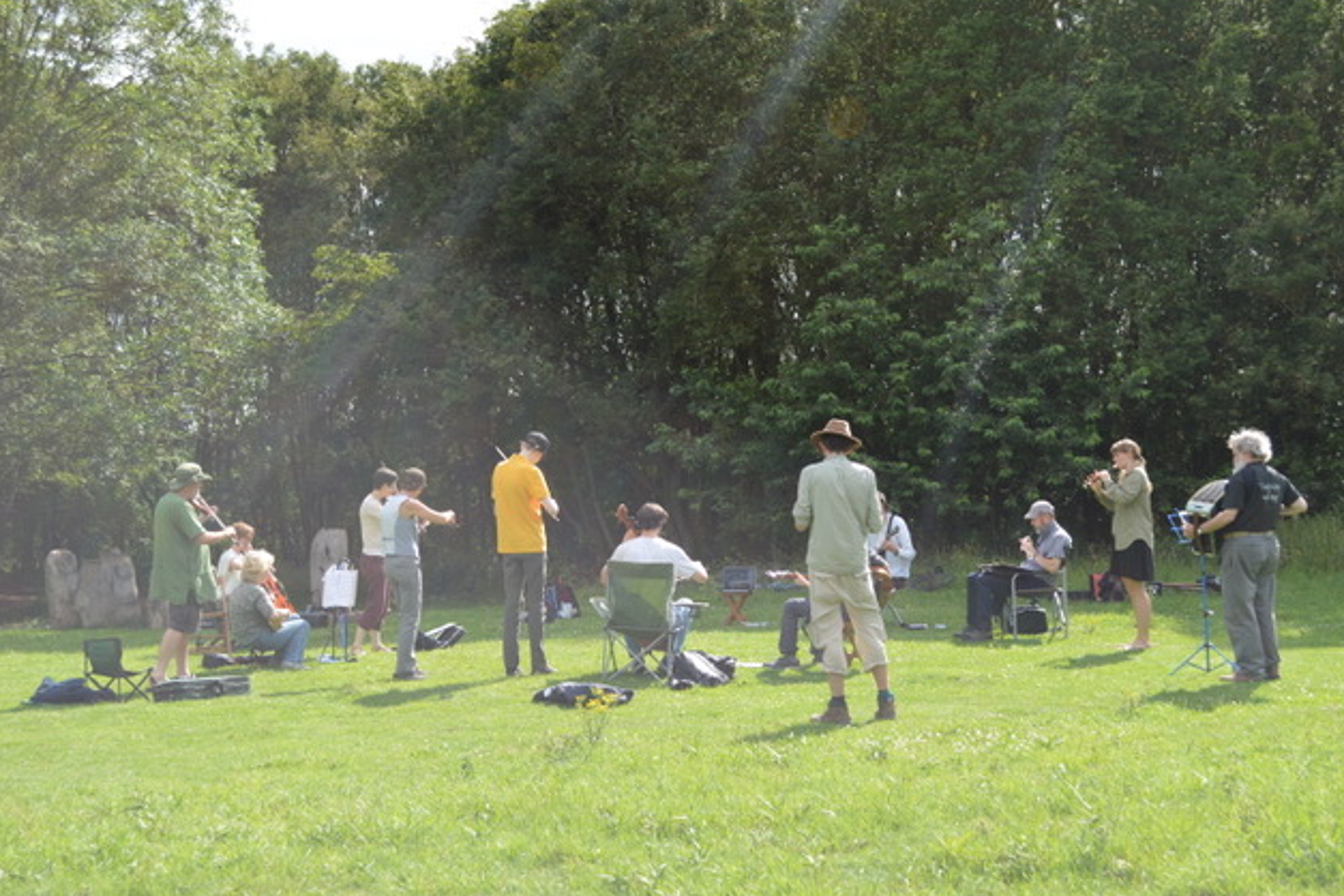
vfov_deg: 27.5
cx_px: 680
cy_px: 446
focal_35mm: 49
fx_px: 1829
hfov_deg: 40.3
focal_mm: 32
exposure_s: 1/160
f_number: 6.3
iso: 100
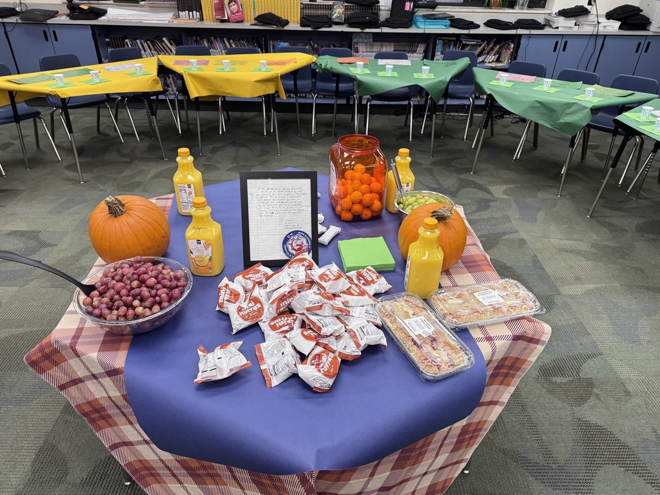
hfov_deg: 71.6
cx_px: 330
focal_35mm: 24
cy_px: 248
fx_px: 458
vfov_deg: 56.8
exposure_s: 1/120
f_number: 1.78
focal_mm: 6.76
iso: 125
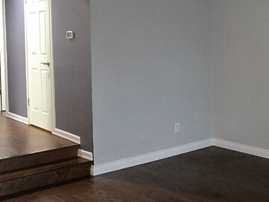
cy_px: 60
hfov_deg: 37.3
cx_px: 251
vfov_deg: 30.5
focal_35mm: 47
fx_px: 365
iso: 1250
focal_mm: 2.2
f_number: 2.2
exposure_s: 1/60
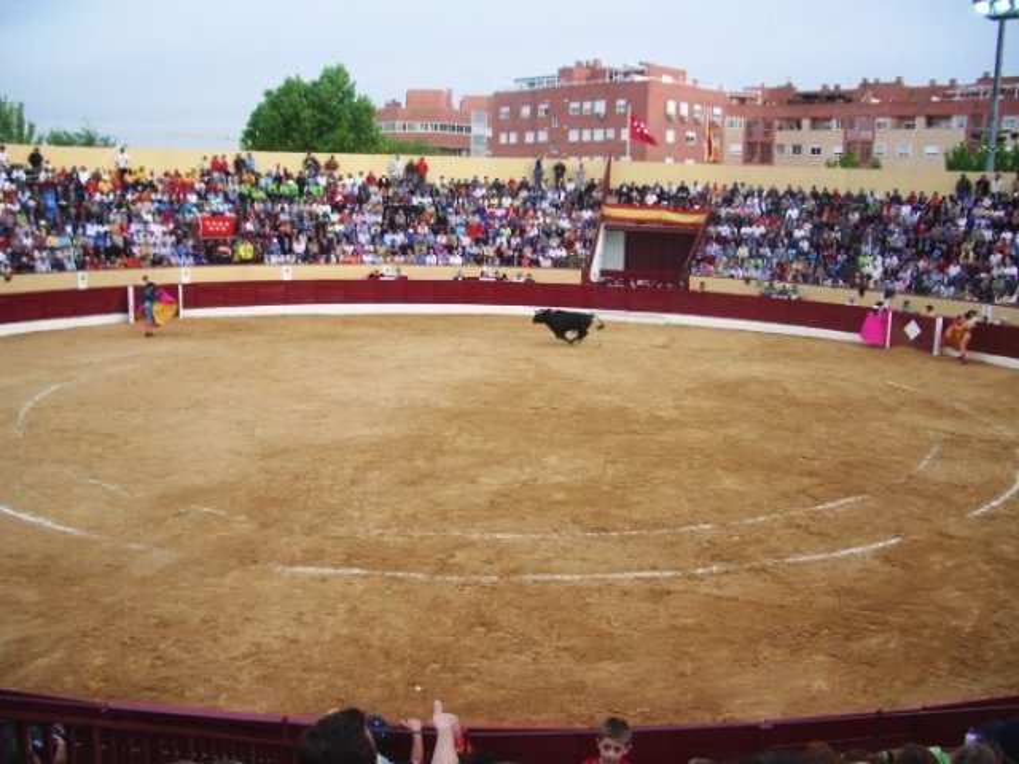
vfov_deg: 40.7
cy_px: 382
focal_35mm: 35
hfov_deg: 52.6
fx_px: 1030
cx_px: 510
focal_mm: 5.8
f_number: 2.6
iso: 80
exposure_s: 1/160
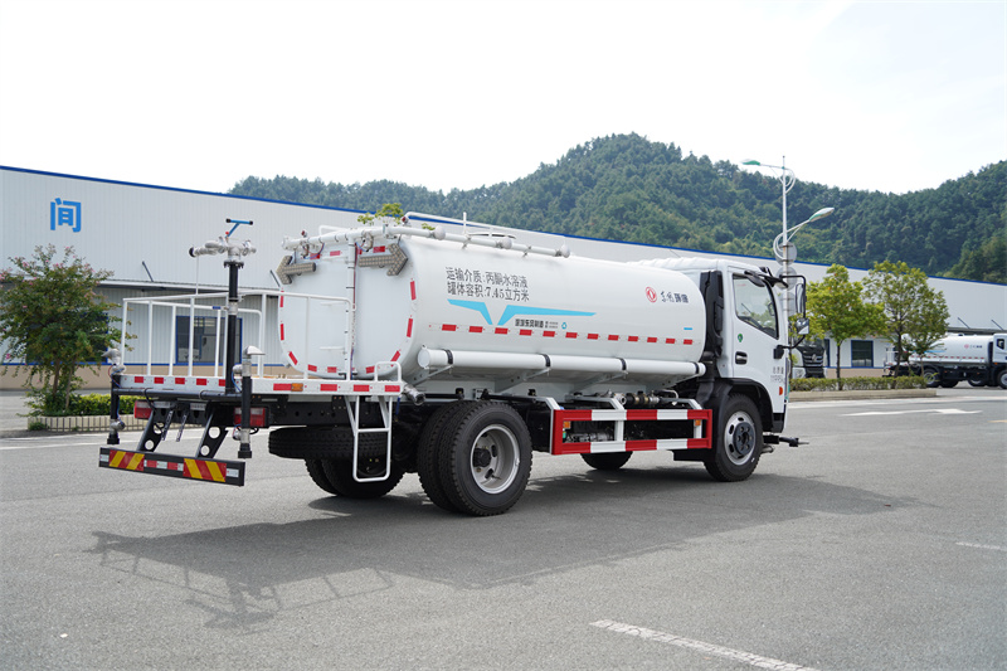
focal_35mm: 39
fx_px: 1091
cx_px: 504
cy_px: 336
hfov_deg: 49.6
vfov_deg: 34.2
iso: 100
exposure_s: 1/640
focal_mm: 39
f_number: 3.2
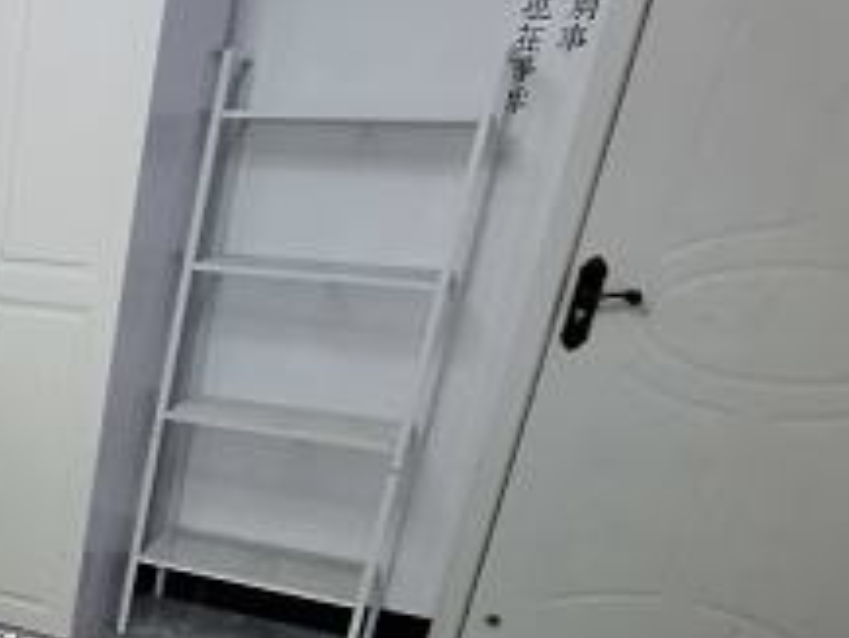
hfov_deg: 29.8
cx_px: -309
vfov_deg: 28.2
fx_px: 1178
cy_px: 661
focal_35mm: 48
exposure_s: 1/50
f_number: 2.2
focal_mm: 1.74
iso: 200
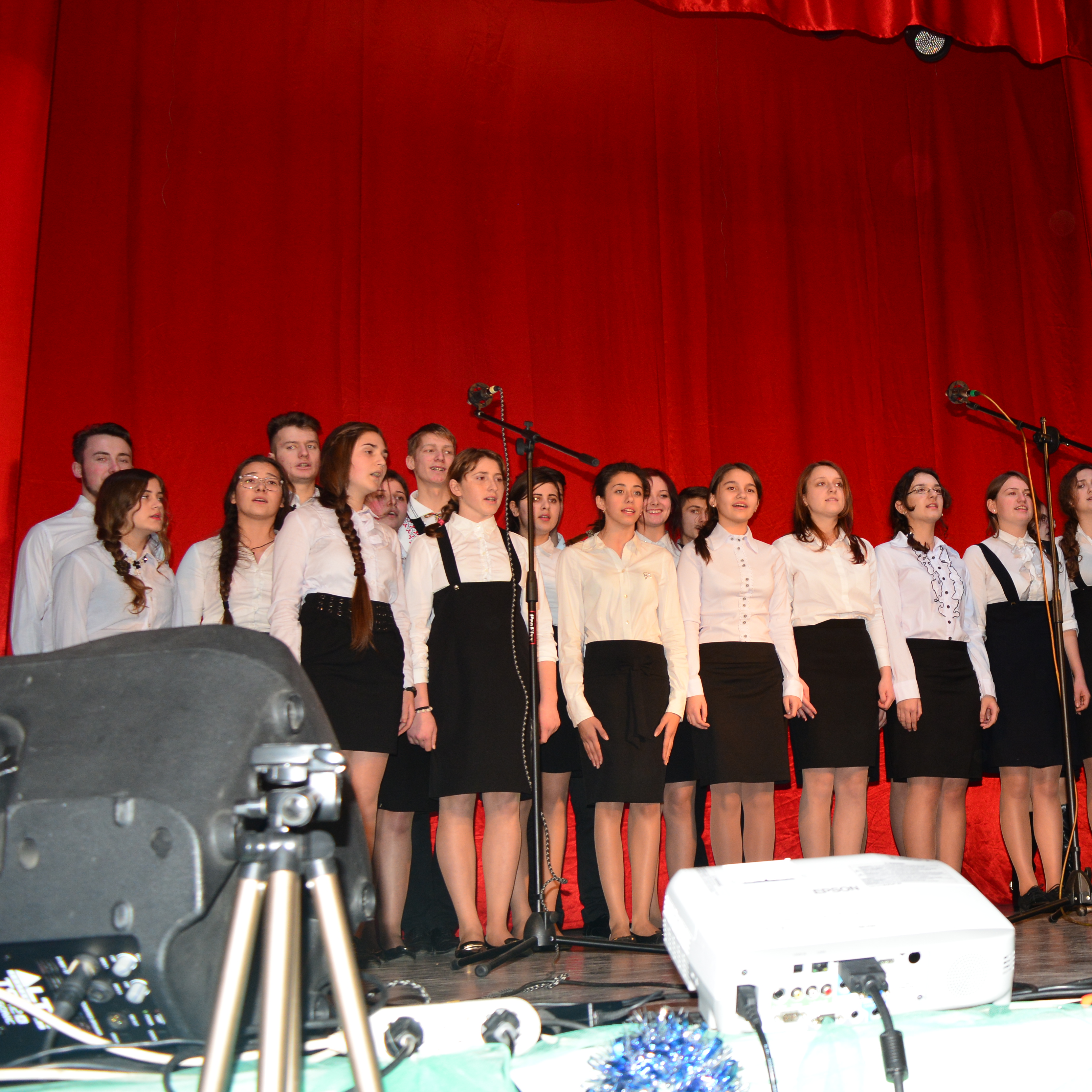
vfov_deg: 36.7
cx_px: 918
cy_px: 468
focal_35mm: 46
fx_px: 1642
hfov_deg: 35.3
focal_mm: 20
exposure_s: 1/125
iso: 500
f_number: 5.6
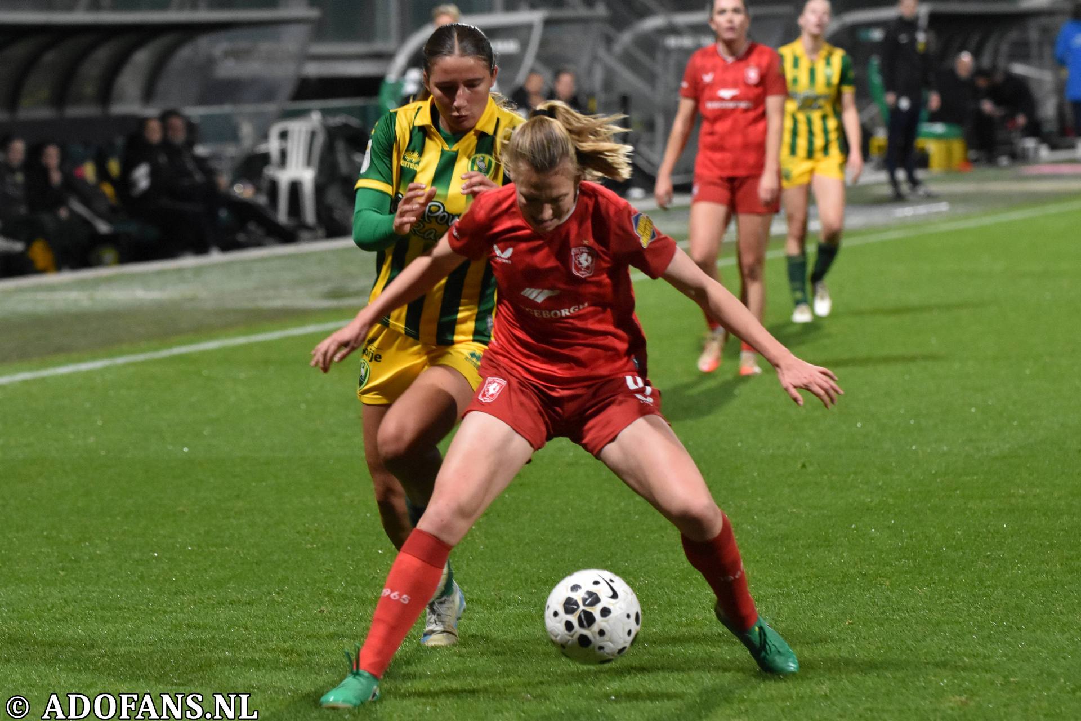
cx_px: 540
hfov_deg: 11.8
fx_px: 5224
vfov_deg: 7.9
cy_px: 360
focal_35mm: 174
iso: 2500
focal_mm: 116
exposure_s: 1/640
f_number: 2.8
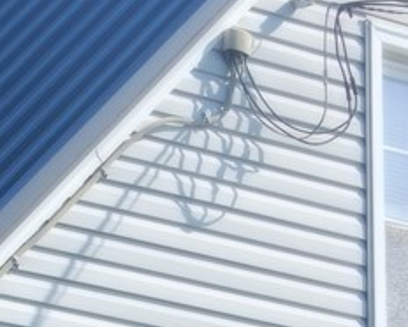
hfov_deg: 6.2
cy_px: 385
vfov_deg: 5.0
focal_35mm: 306
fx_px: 3698
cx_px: -225
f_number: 4.8
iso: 125
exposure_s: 1/400
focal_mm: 12.6
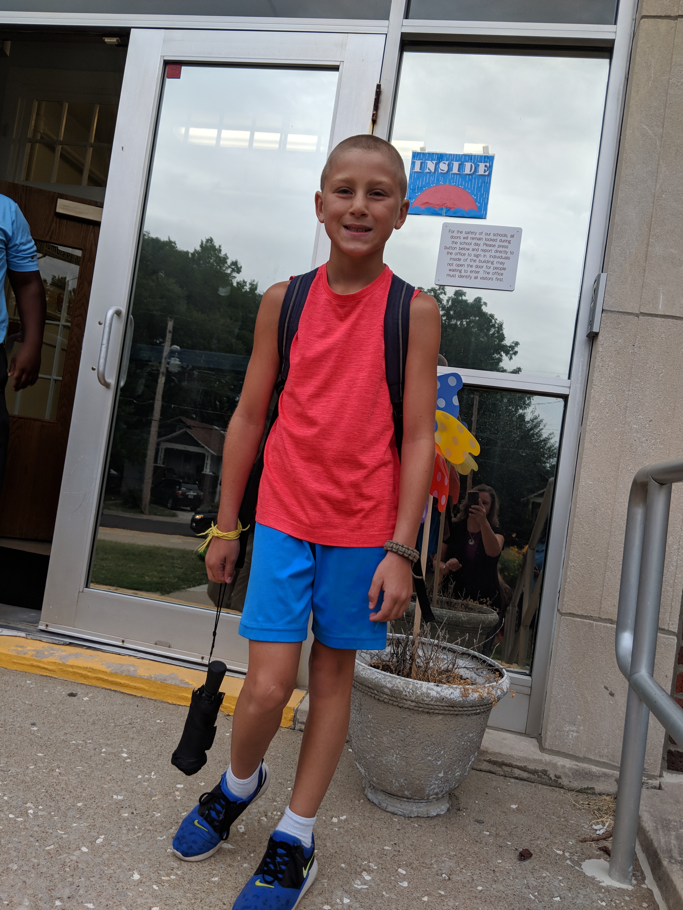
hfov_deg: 49.7
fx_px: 737
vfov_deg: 63.4
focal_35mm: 28
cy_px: 444
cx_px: 347
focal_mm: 4.44
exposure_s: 1/249
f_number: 1.8
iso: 50
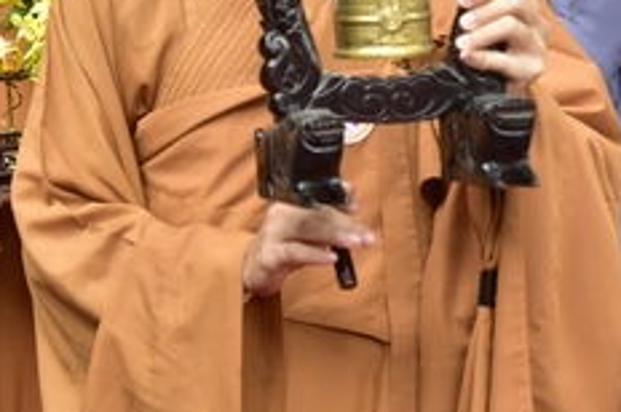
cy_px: -144
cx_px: 383
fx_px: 2515
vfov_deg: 9.2
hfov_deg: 14.1
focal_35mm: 146
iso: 640
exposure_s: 1/100
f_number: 5.6
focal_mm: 52
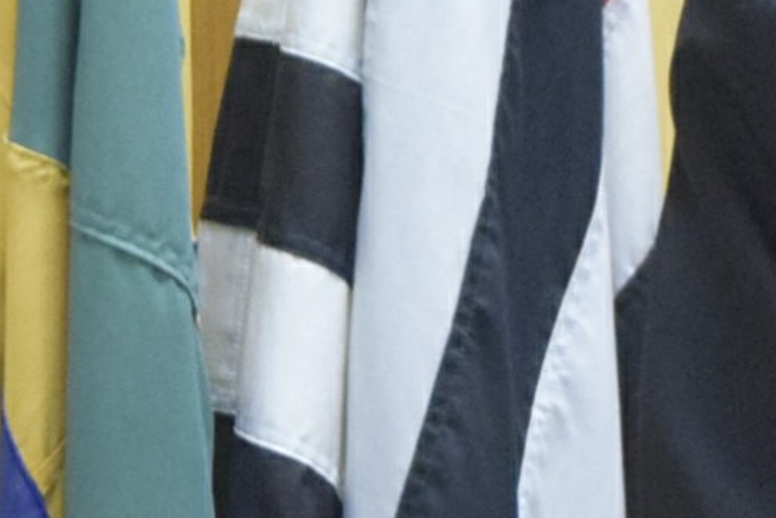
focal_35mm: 511
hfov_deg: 4.0
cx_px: 1489
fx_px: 11016
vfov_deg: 2.7
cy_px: 177
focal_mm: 55
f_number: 5.6
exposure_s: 1/100
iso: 3600
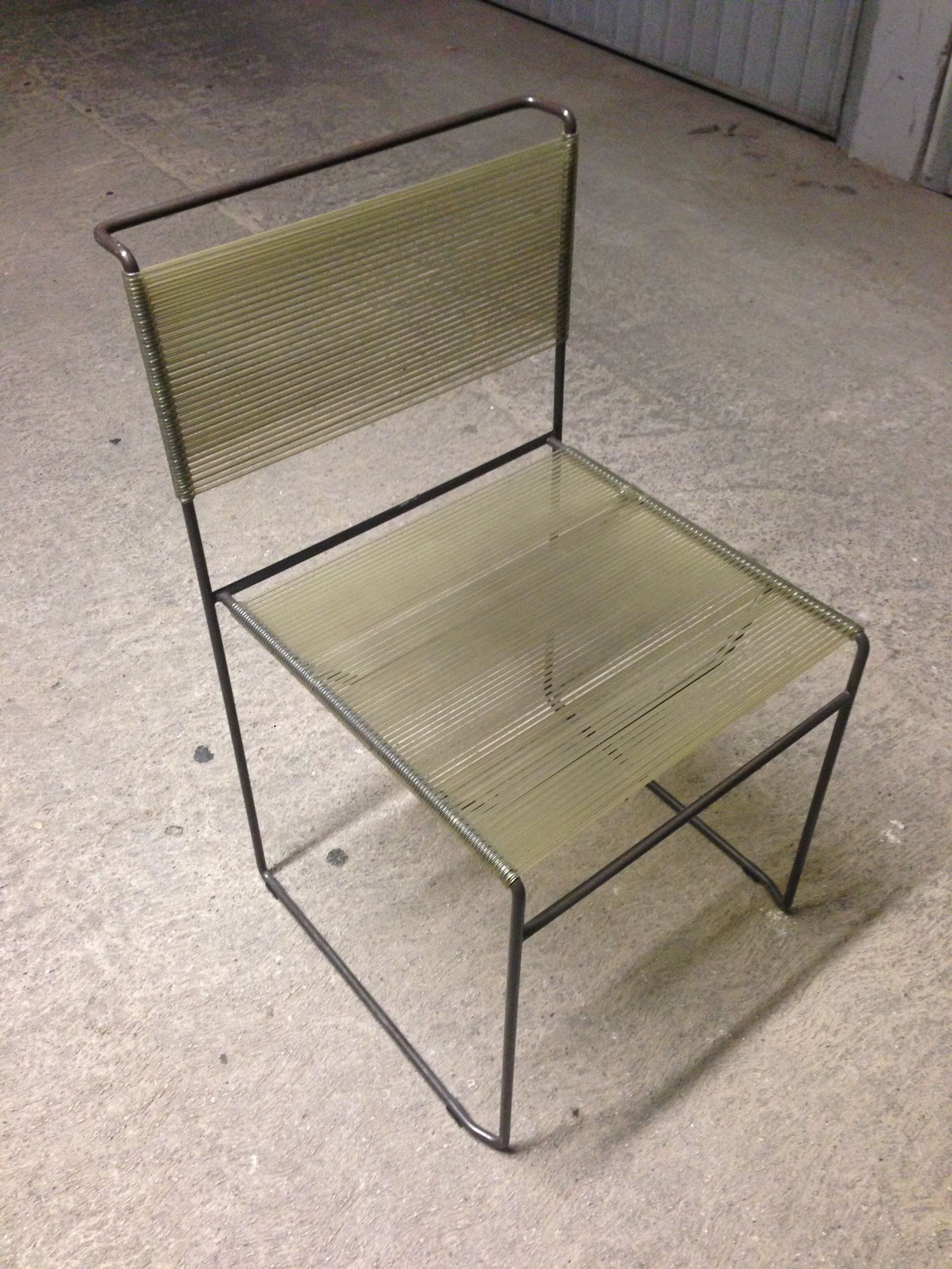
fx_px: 1210
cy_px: 634
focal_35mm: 33
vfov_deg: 55.4
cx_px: 476
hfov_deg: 42.9
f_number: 2.4
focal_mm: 4.12
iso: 250
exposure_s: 1/20
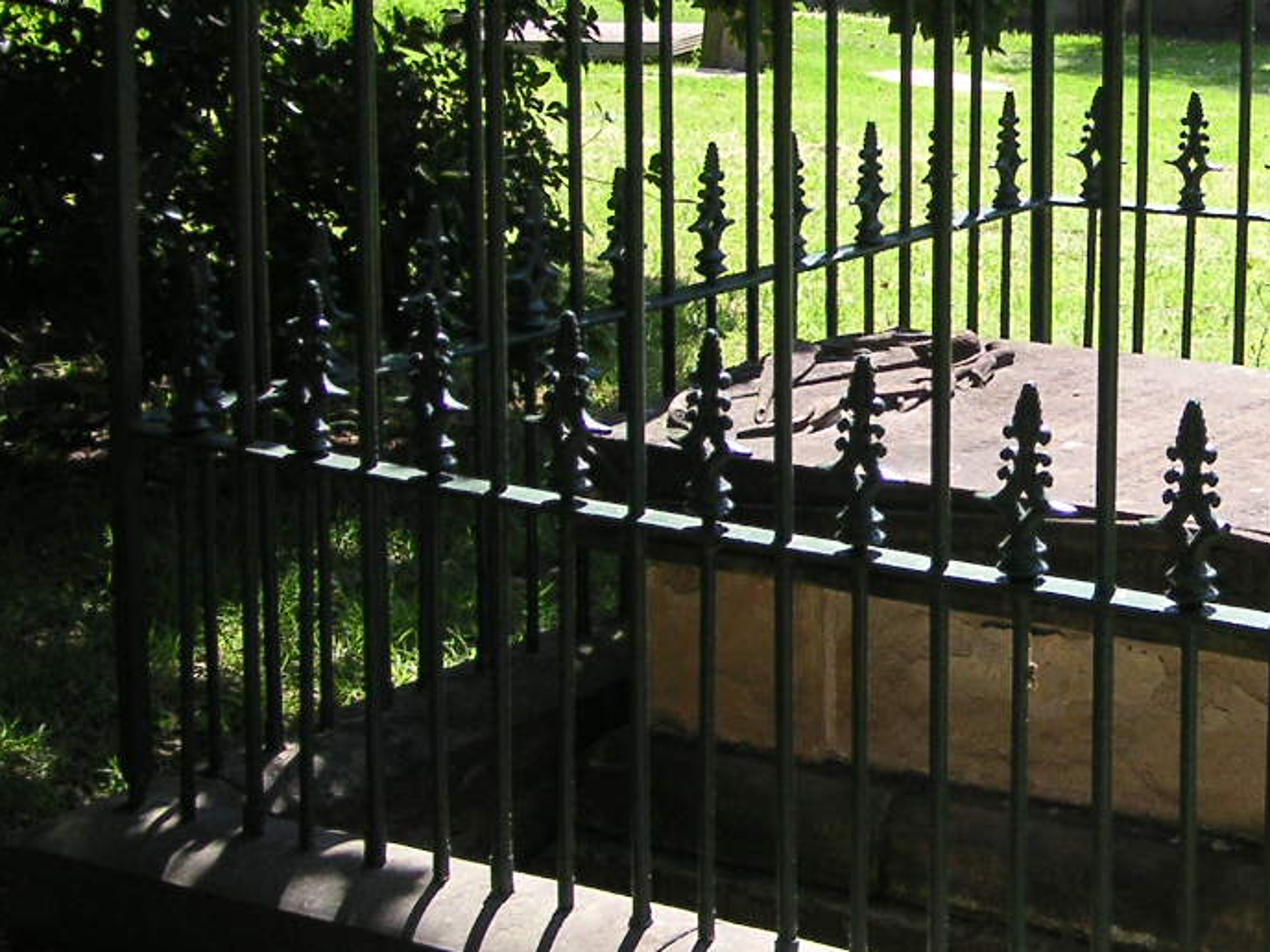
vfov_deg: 17.2
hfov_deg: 22.3
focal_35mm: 86
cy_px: 470
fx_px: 3155
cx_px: 1087
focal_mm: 6.1
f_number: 2.8
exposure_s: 1/350
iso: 50
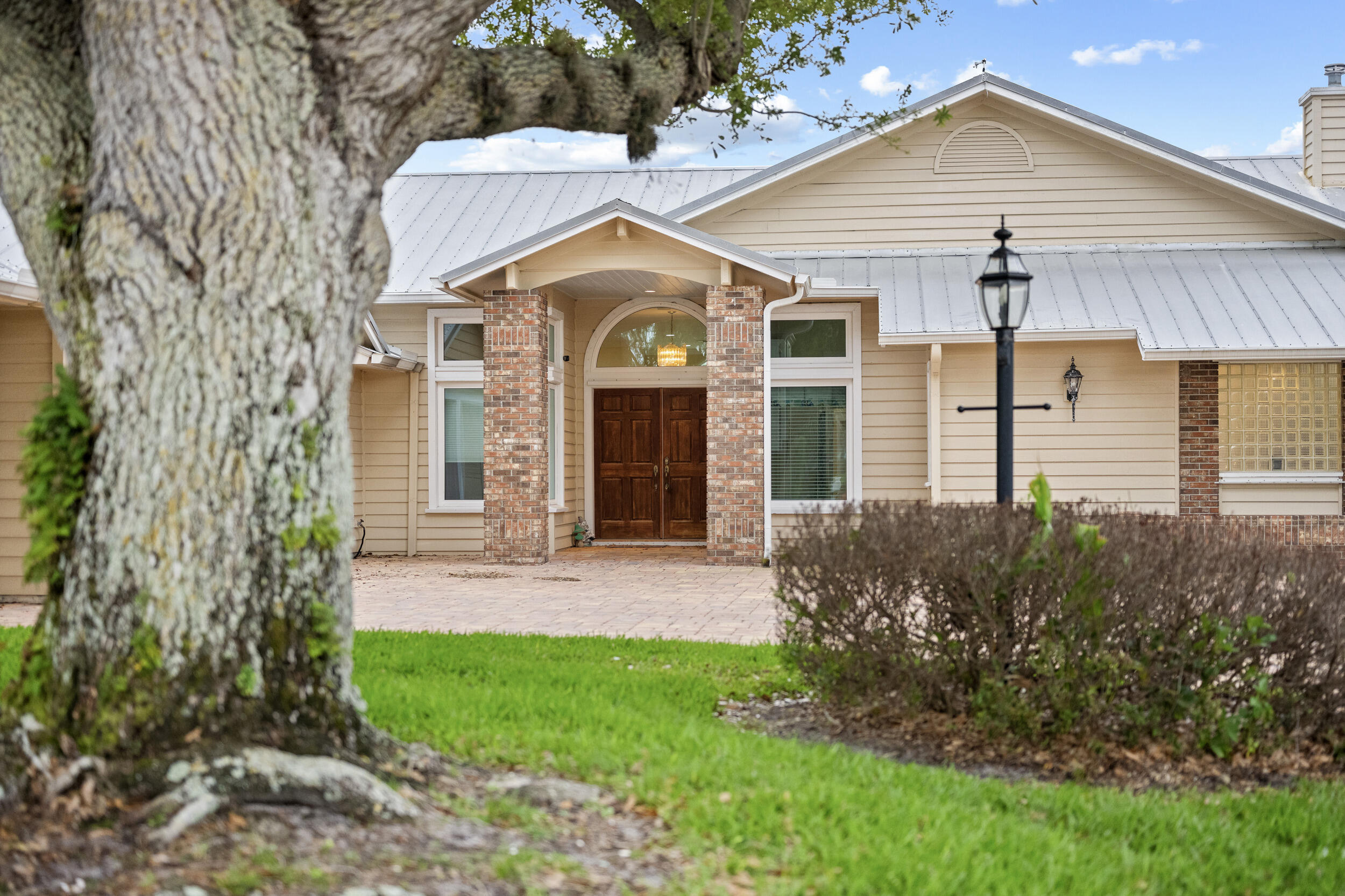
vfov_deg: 27.0
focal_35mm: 50
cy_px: 448
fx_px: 1868
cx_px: 672
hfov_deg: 39.6
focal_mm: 50
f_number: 2.2
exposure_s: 1/320
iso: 1250
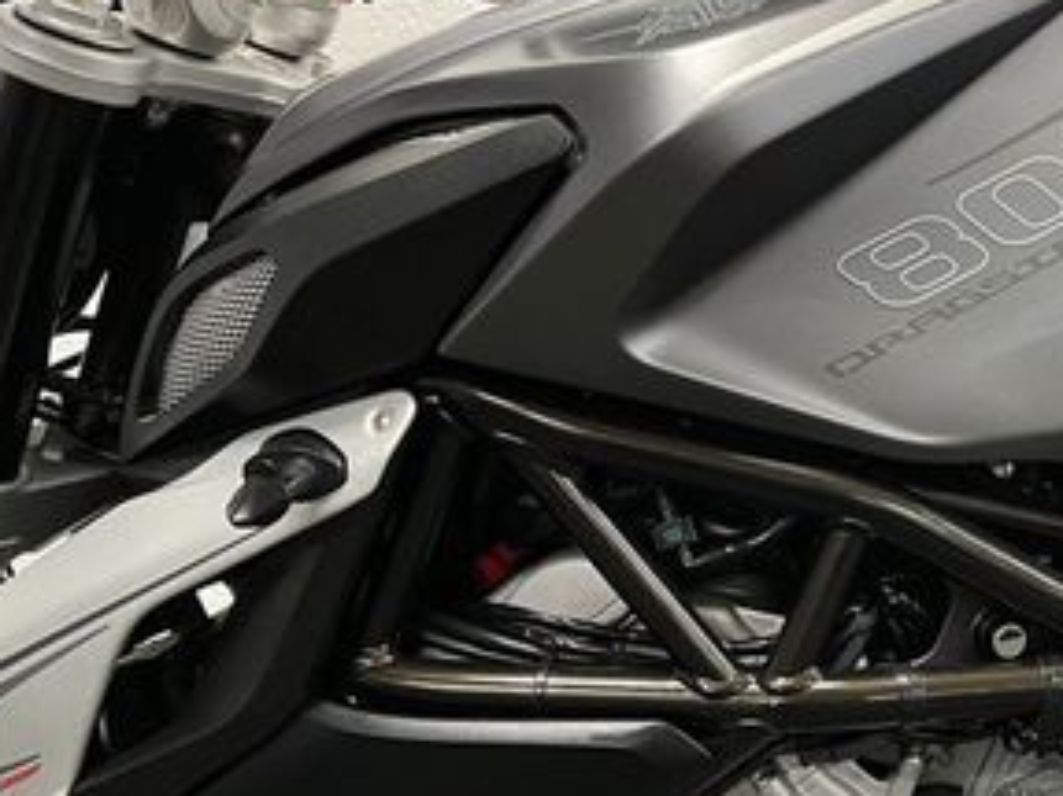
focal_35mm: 58
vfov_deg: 25.1
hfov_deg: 30.1
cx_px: 1141
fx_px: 1780
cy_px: 541
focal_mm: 5.1
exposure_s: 1/50
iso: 160
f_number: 1.6
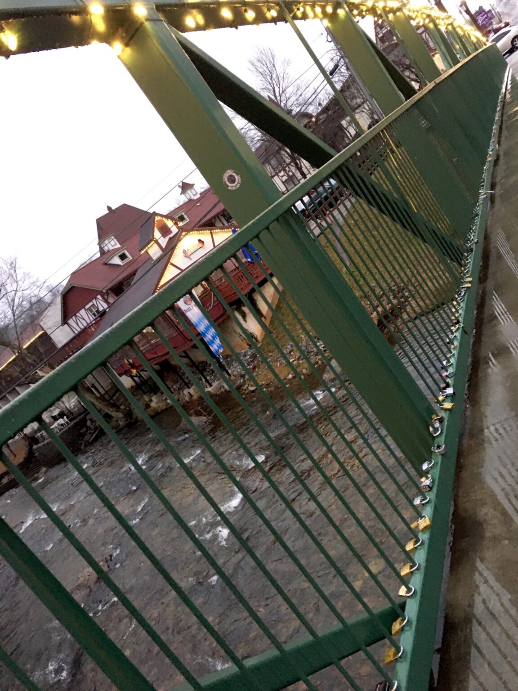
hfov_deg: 48.2
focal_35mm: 29
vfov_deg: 61.7
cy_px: 346
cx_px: 259
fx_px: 579
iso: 200
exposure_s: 1/30
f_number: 2.2
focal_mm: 4.15
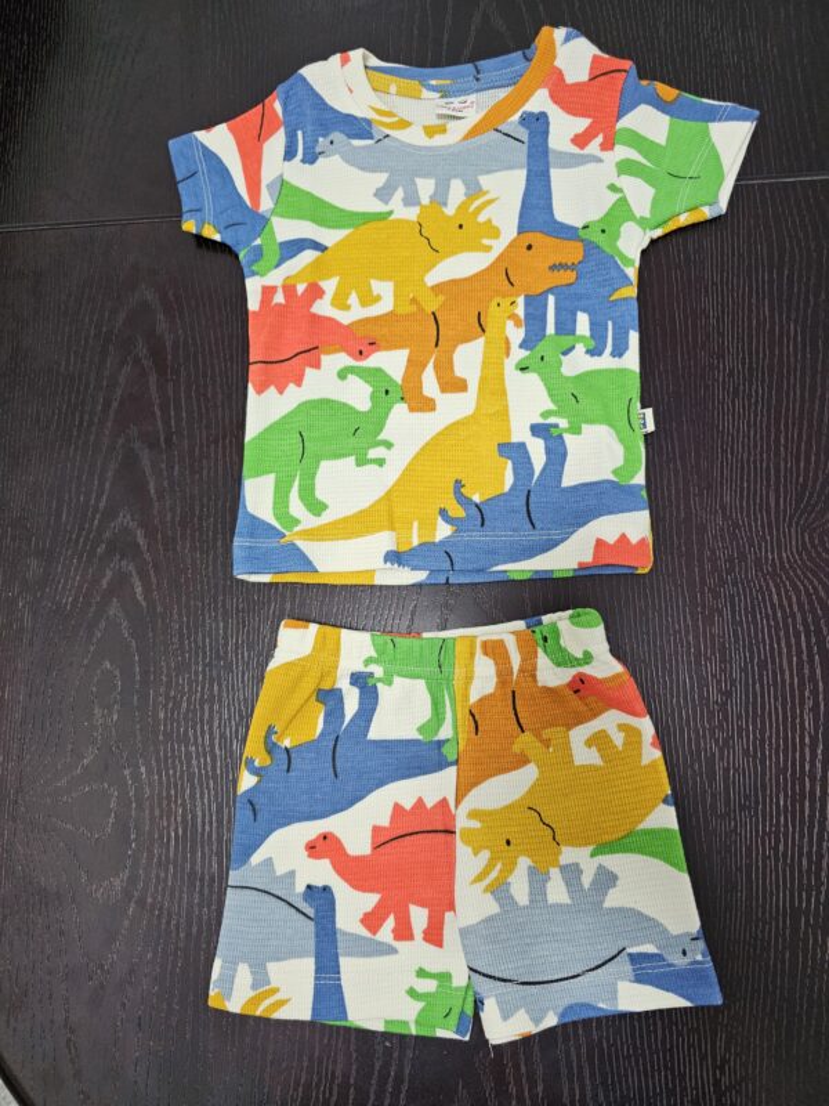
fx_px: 734
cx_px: 414
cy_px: 553
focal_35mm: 23
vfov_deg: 73.9
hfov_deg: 58.9
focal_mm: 6.3
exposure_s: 1/100
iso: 400
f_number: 1.7
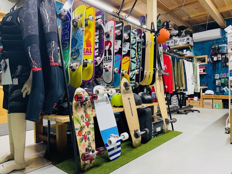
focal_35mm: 26
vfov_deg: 53.1
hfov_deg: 67.3
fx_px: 174
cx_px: 116
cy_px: 87
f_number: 1.6
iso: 125
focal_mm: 5.1
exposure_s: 1/60
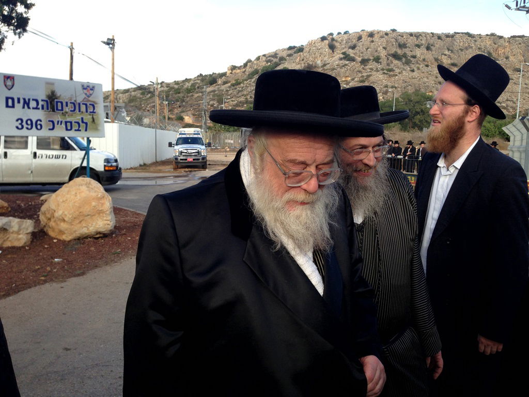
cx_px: 264
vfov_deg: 42.9
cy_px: 198
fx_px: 504
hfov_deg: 55.4
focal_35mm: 33
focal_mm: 4.12
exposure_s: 1/407
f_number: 2.4
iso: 50
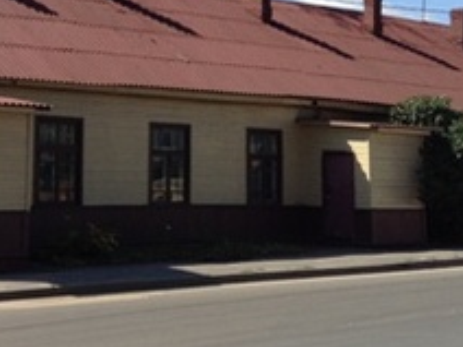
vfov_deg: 17.9
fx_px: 1097
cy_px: 87
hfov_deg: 23.4
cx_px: 85
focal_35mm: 82
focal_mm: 3.3
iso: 32
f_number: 2.4
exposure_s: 1/982
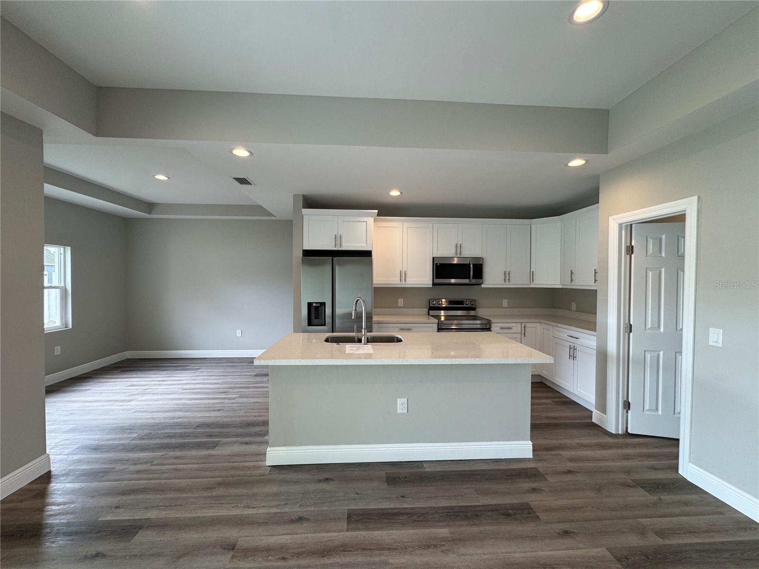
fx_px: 307
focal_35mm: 14
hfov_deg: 102.1
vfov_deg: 85.7
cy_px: 284
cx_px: 380
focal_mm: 2.22
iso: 100
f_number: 2.2
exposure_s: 1/120
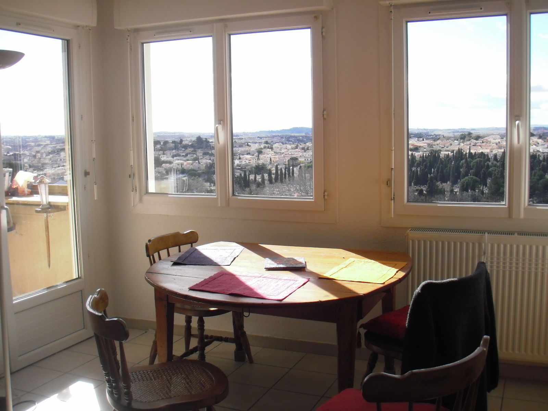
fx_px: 602
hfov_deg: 49.0
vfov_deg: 37.7
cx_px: 274
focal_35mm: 38
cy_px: 206
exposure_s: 1/250
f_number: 4.5
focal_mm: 6.7
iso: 100
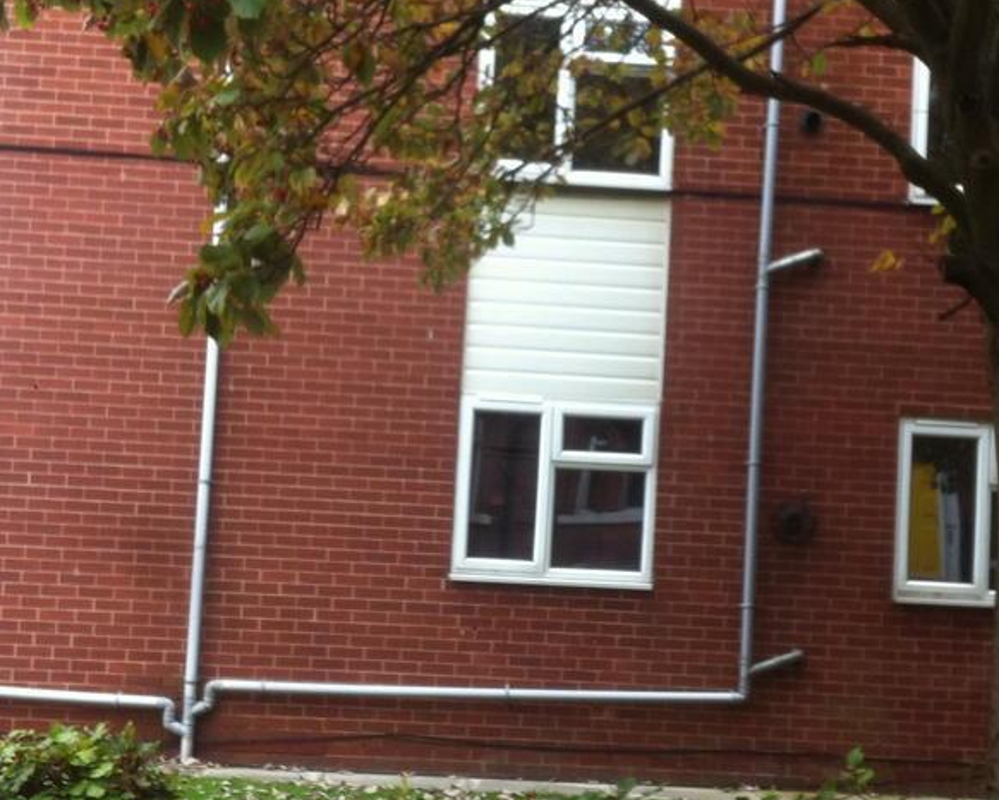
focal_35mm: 60
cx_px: 536
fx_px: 1775
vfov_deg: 25.4
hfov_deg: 31.4
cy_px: 459
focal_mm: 3.85
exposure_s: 1/60
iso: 80
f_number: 2.8
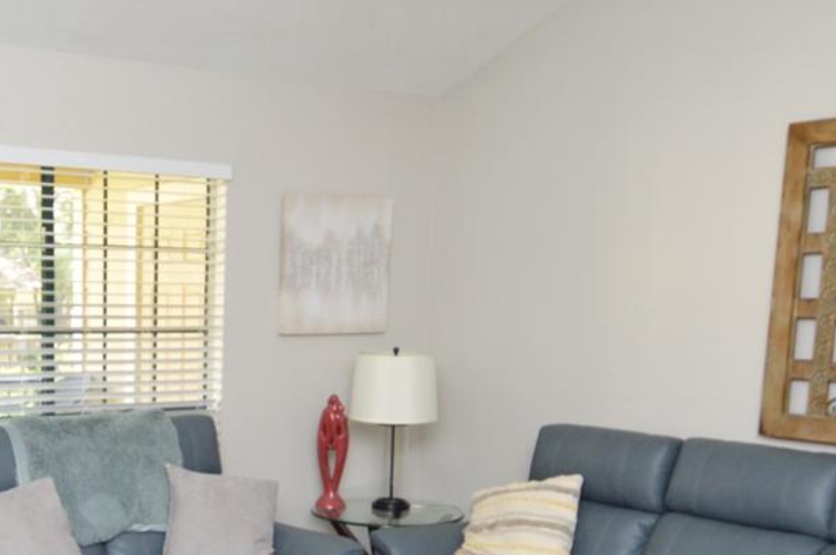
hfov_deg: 39.6
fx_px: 1090
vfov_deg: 27.5
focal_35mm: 47
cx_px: 121
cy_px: 504
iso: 400
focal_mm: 12
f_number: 4.5
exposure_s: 1/80
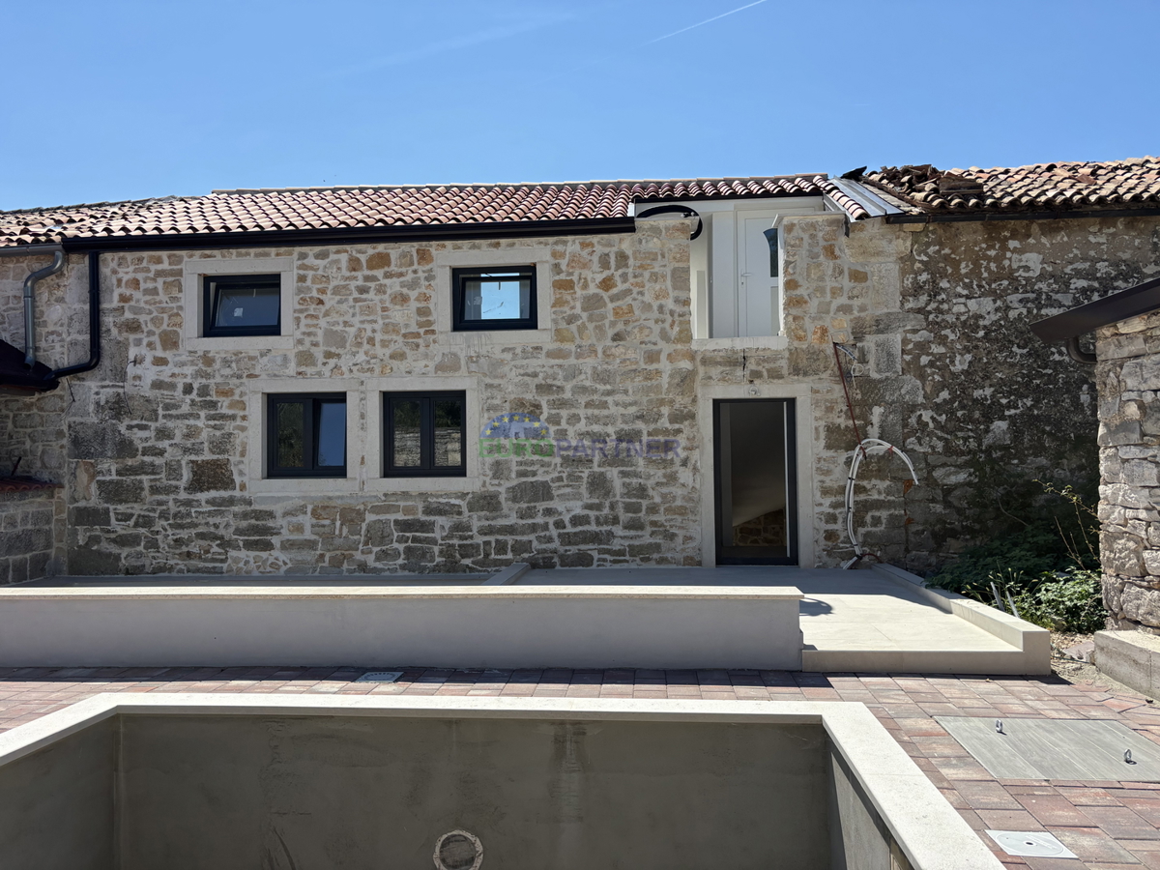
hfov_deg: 67.3
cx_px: 580
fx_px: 871
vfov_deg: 53.1
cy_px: 435
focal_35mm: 26
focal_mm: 5.96
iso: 50
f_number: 1.6
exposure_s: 1/3650
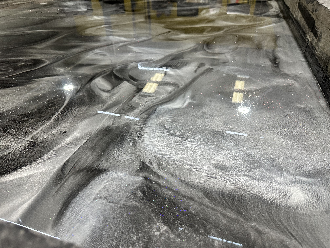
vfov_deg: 56.8
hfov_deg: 71.6
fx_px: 229
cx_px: 165
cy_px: 124
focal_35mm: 24
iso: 200
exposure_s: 1/120
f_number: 1.78
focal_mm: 6.86
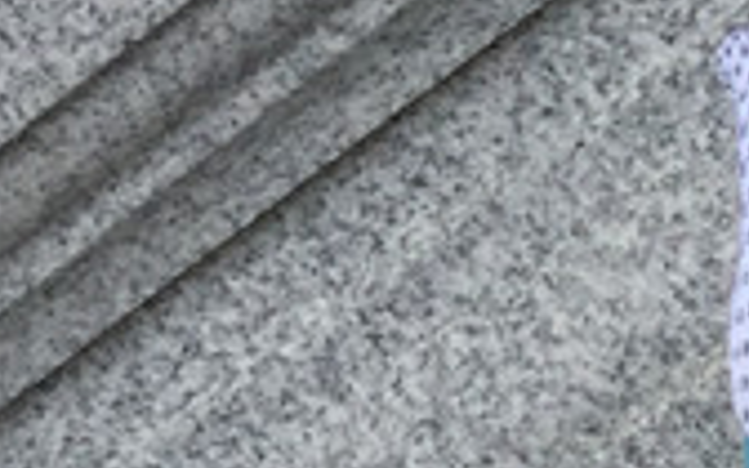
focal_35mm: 176
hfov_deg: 10.1
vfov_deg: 7.4
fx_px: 3593
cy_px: 479
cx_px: 1917
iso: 25
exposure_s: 1/895
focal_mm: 3.3
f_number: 2.4
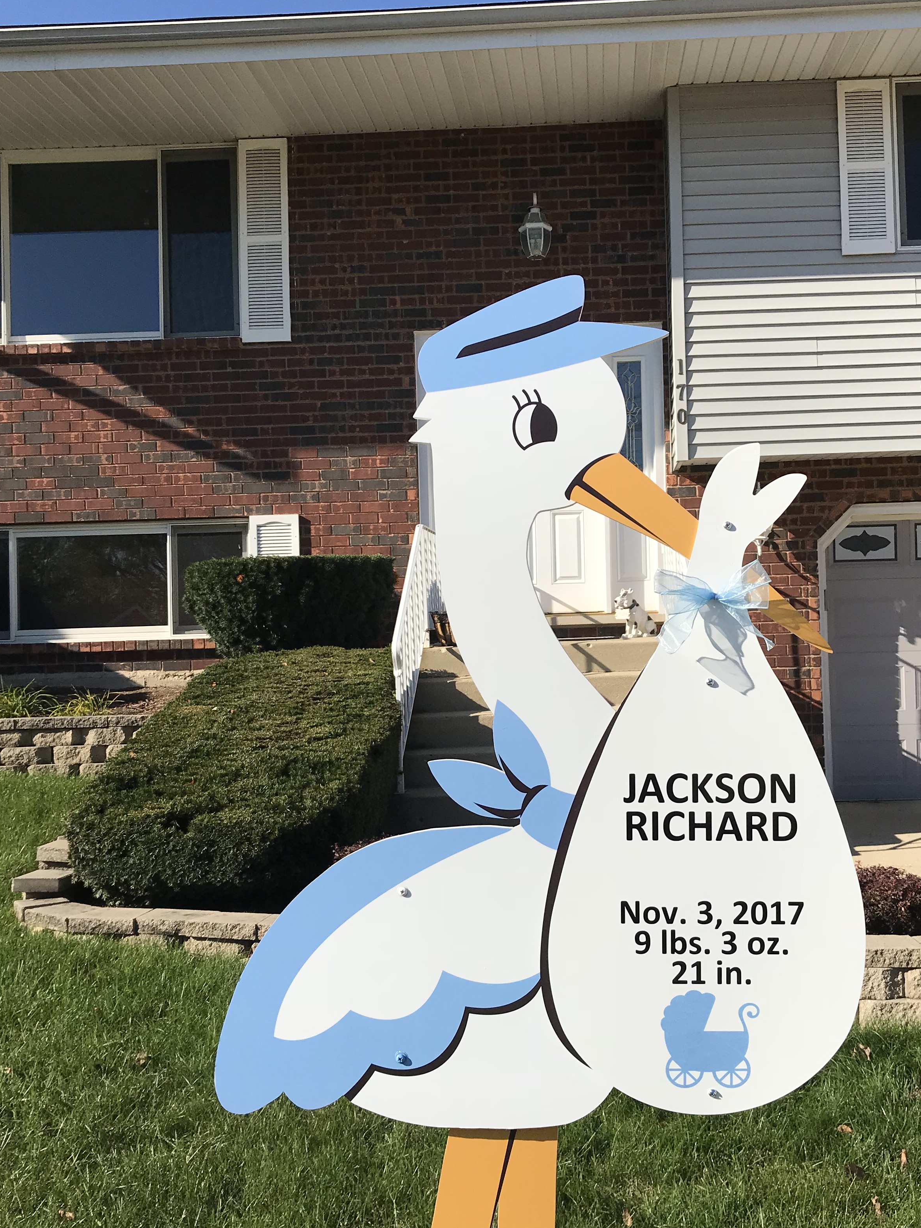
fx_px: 1277
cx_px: 550
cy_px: 660
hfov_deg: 39.5
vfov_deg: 51.3
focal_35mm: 36
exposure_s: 1/3096
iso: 20
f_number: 1.8
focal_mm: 3.99
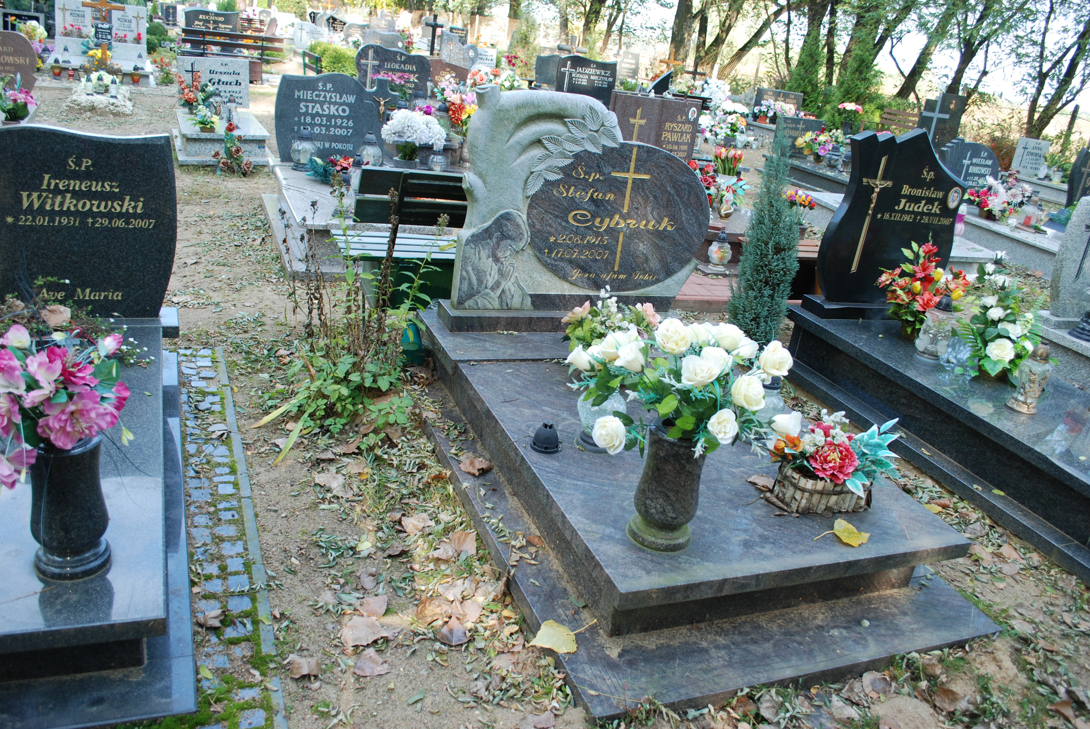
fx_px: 818
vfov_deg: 48.0
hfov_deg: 67.3
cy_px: 364
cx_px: 545
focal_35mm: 27
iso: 200
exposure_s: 1/100
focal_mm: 18
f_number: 5
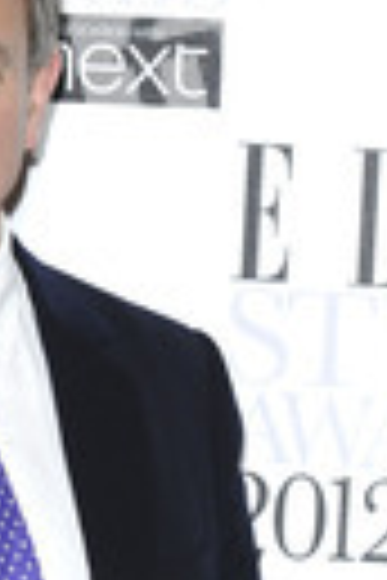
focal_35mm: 373
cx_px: -106
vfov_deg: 5.5
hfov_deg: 3.7
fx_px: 6014
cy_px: 715
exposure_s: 1/200
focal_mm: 80
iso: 320
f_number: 5
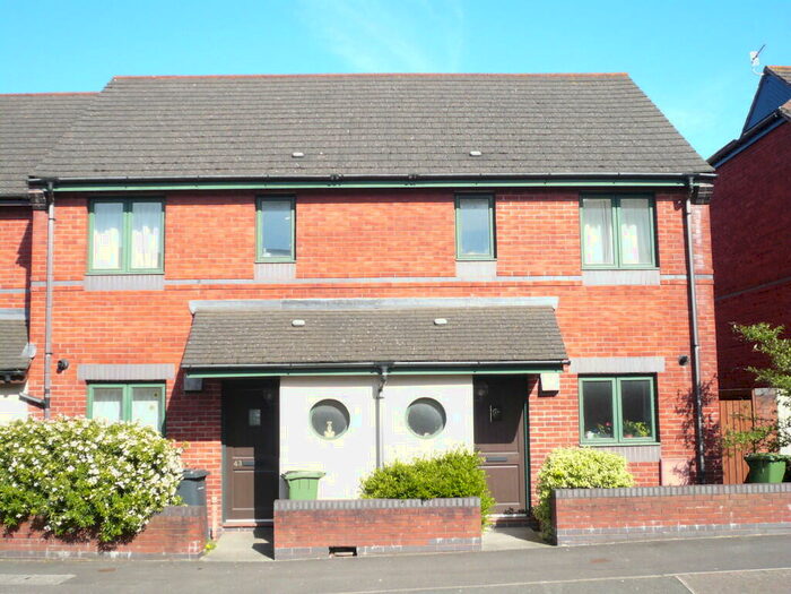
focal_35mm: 42
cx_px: 396
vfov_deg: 34.3
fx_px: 960
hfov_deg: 44.8
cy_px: 297
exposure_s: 1/500
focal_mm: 6.9
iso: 100
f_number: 3.3
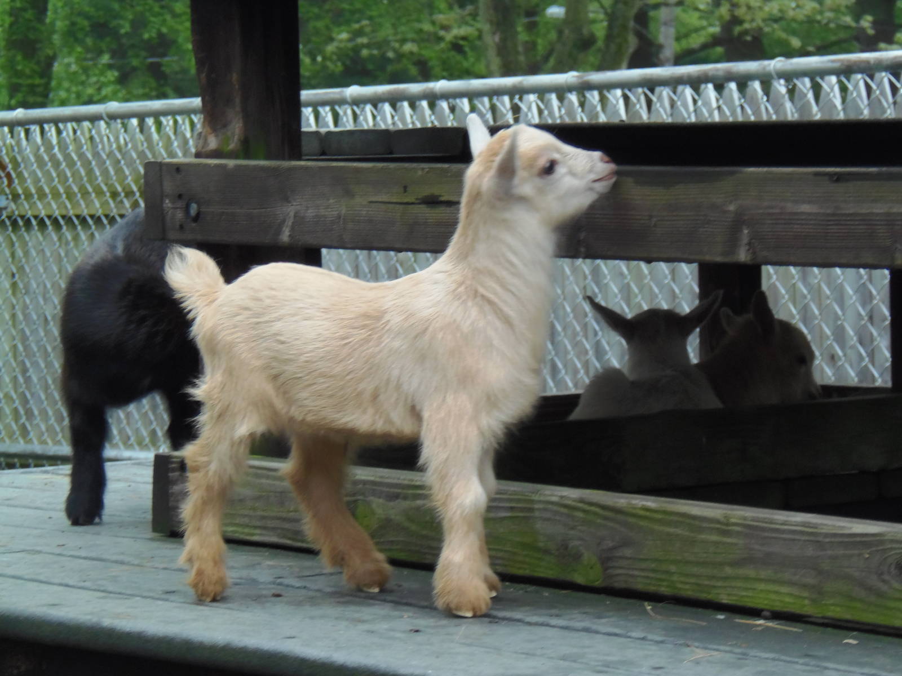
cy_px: 338
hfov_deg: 12.4
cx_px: 451
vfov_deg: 9.3
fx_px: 4143
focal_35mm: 159
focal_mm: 29.4
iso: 200
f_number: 4.8
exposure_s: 1/30
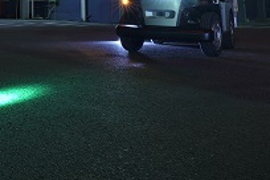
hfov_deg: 31.6
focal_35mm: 57
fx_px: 427
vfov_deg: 21.3
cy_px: -60
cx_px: -17
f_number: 9
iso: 100
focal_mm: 20
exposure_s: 6
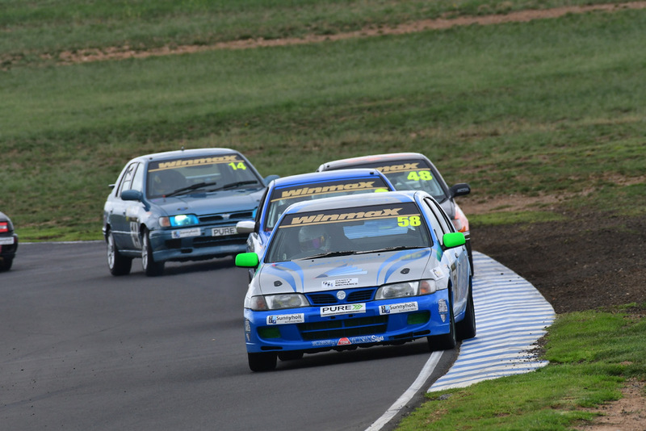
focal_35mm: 750
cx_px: 323
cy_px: 216
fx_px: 13462
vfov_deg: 1.8
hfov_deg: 2.7
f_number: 10
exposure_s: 1/640
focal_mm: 500
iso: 500
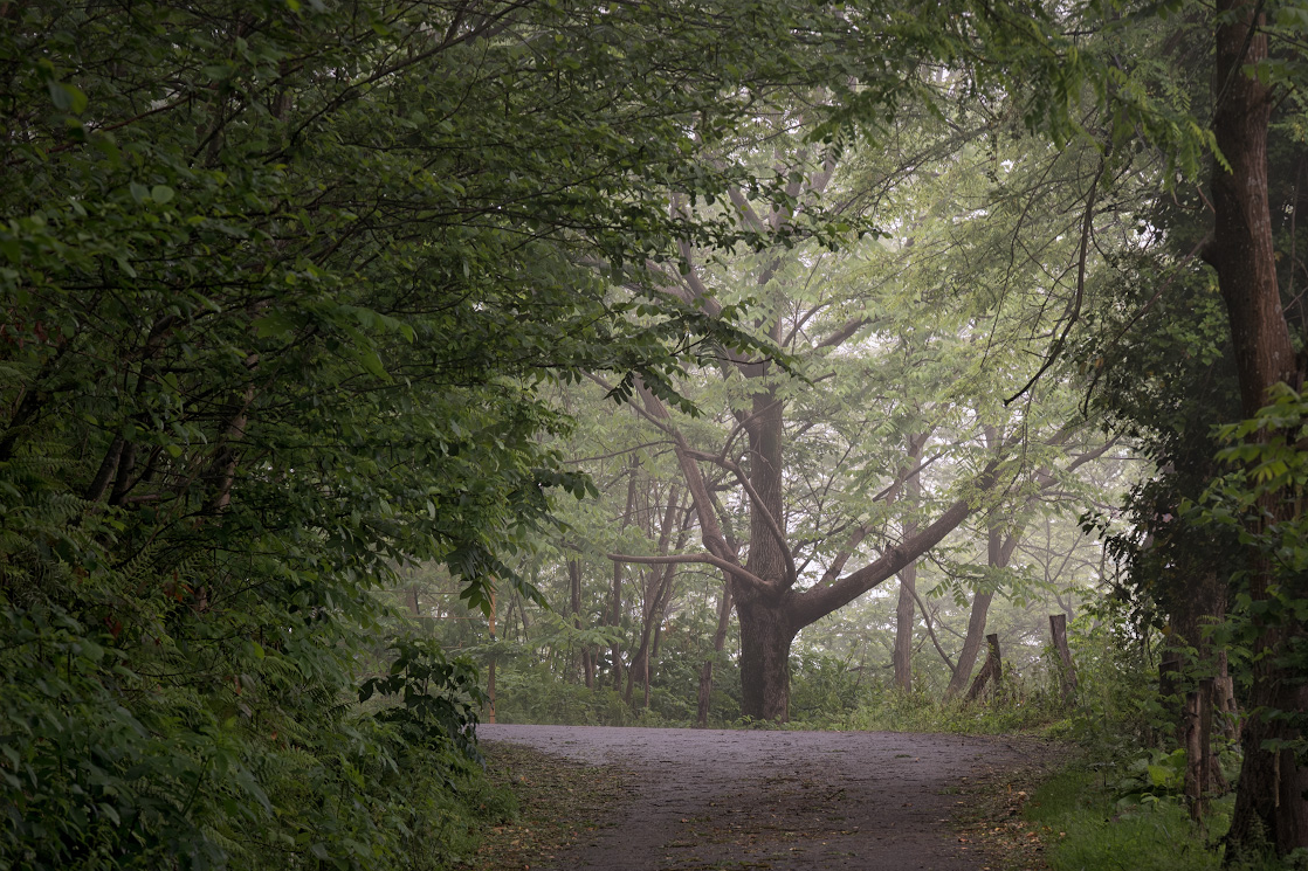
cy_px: 423
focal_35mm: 263
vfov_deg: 5.2
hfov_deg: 7.8
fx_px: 9554
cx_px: 808
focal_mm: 140
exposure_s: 1/15
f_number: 9
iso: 400
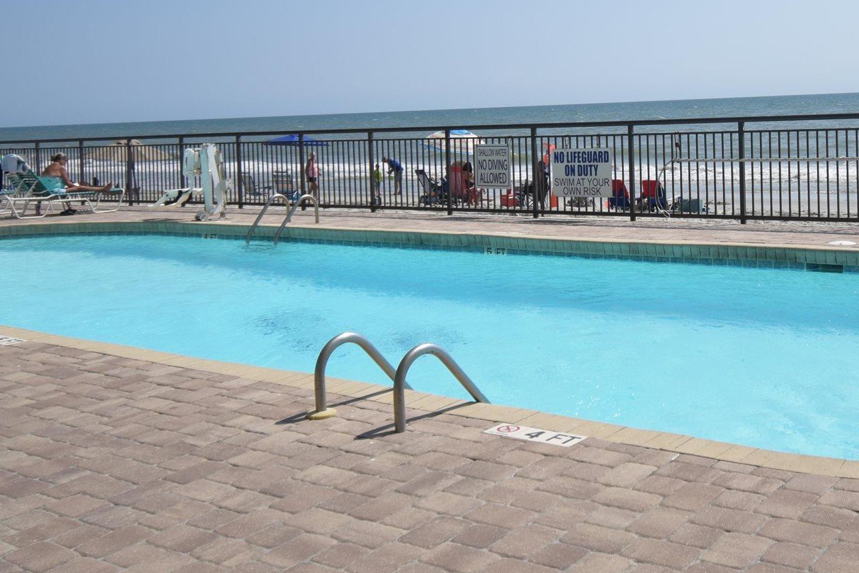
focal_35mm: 43
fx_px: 1026
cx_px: 578
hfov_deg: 44.7
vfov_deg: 30.7
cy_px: 151
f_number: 4.8
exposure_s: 1/2500
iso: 200
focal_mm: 12
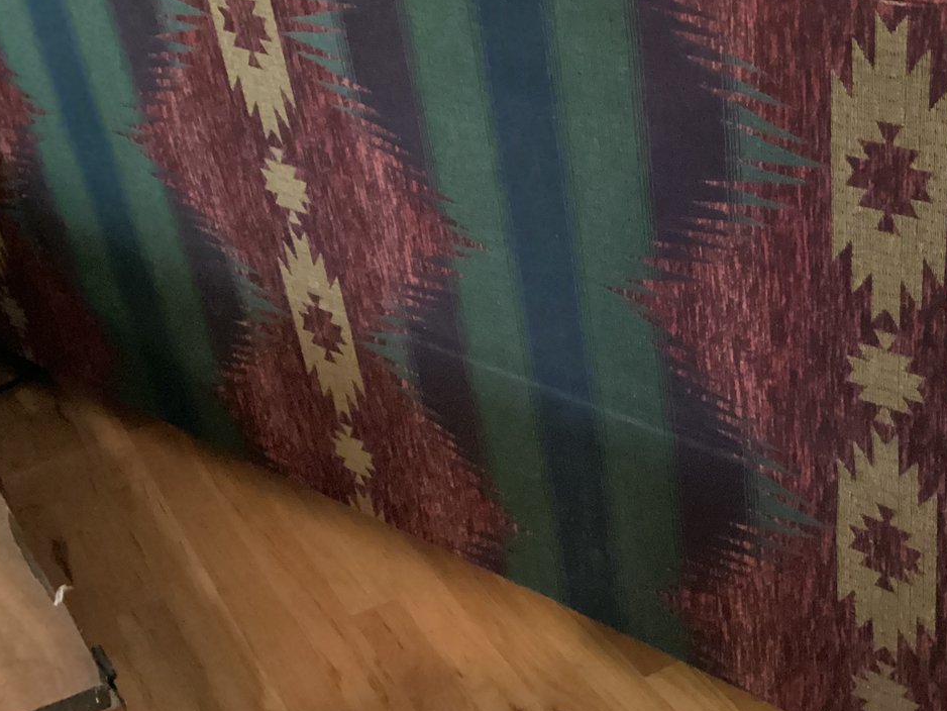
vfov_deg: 29.0
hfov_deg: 37.3
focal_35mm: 50
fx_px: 1368
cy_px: 270
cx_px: 706
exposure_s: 1/15
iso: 640
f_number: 2.4
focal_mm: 3.3
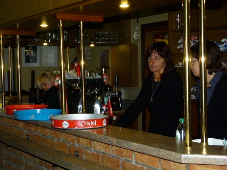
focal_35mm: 64
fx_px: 420
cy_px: 85
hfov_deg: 30.3
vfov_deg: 22.9
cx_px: 114
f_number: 3.3
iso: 250
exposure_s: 1/50
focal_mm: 11.6
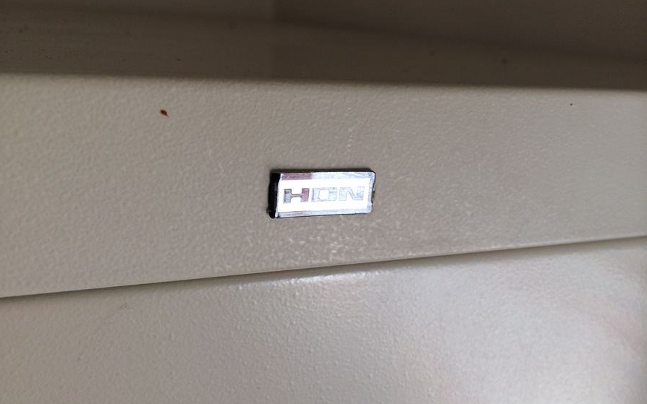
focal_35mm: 32
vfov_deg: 39.4
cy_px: 229
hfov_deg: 59.6
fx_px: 564
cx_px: 324
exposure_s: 1/60
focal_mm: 4.12
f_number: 2.2
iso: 40
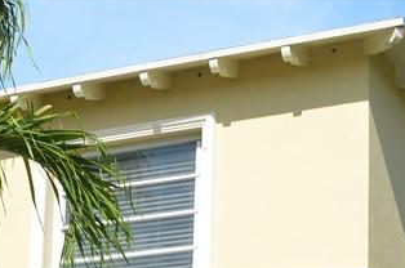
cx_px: 127
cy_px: 459
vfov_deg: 10.4
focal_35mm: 125
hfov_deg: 16.4
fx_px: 1403
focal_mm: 24
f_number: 8
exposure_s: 1/250
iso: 100
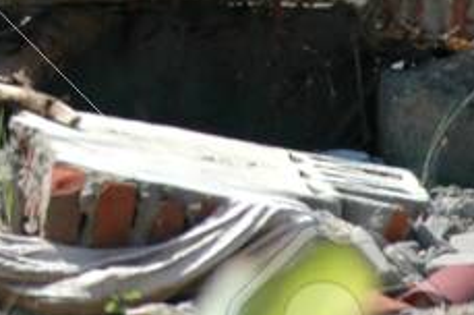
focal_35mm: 1703
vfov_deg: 0.8
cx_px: -822
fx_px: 22391
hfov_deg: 1.2
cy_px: -514
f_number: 4.5
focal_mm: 200
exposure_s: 1/1000
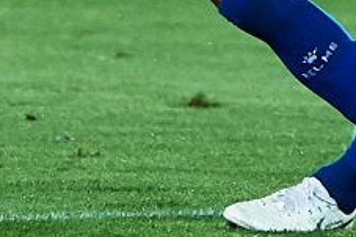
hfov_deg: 2.3
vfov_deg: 1.5
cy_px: -213
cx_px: -9
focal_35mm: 903
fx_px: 8923
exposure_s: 1/1600
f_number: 4.5
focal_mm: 200
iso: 2500
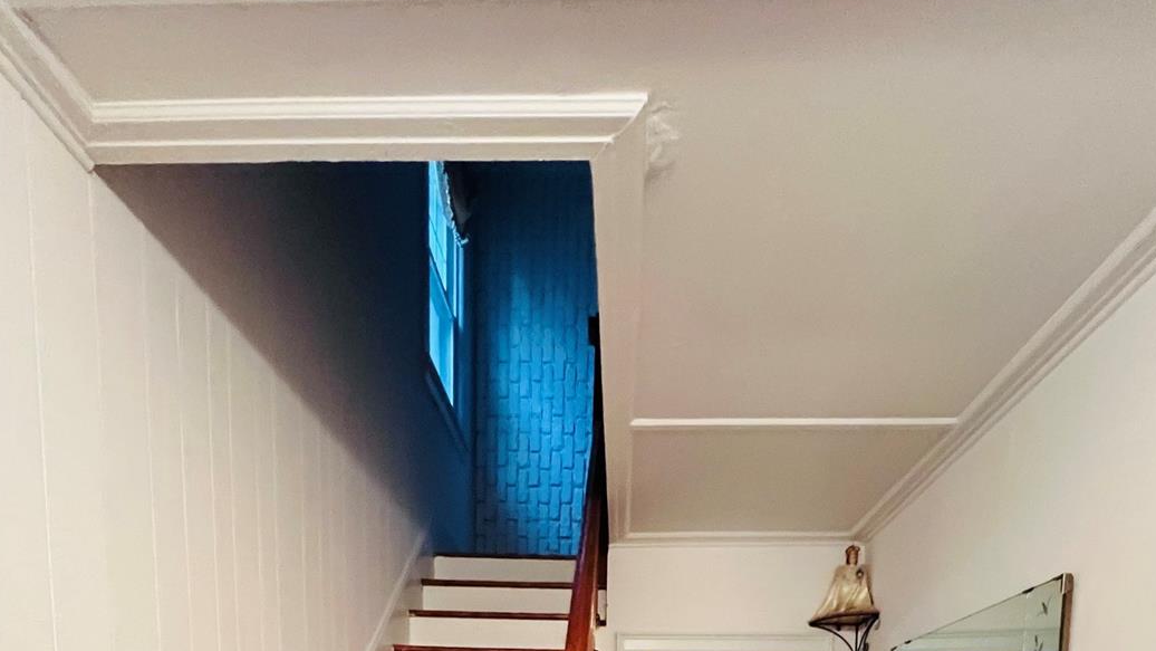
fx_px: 644
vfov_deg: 36.2
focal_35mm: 21
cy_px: 840
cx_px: 580
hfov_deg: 83.8
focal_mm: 1.57
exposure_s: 1/60
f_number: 1.8
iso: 800
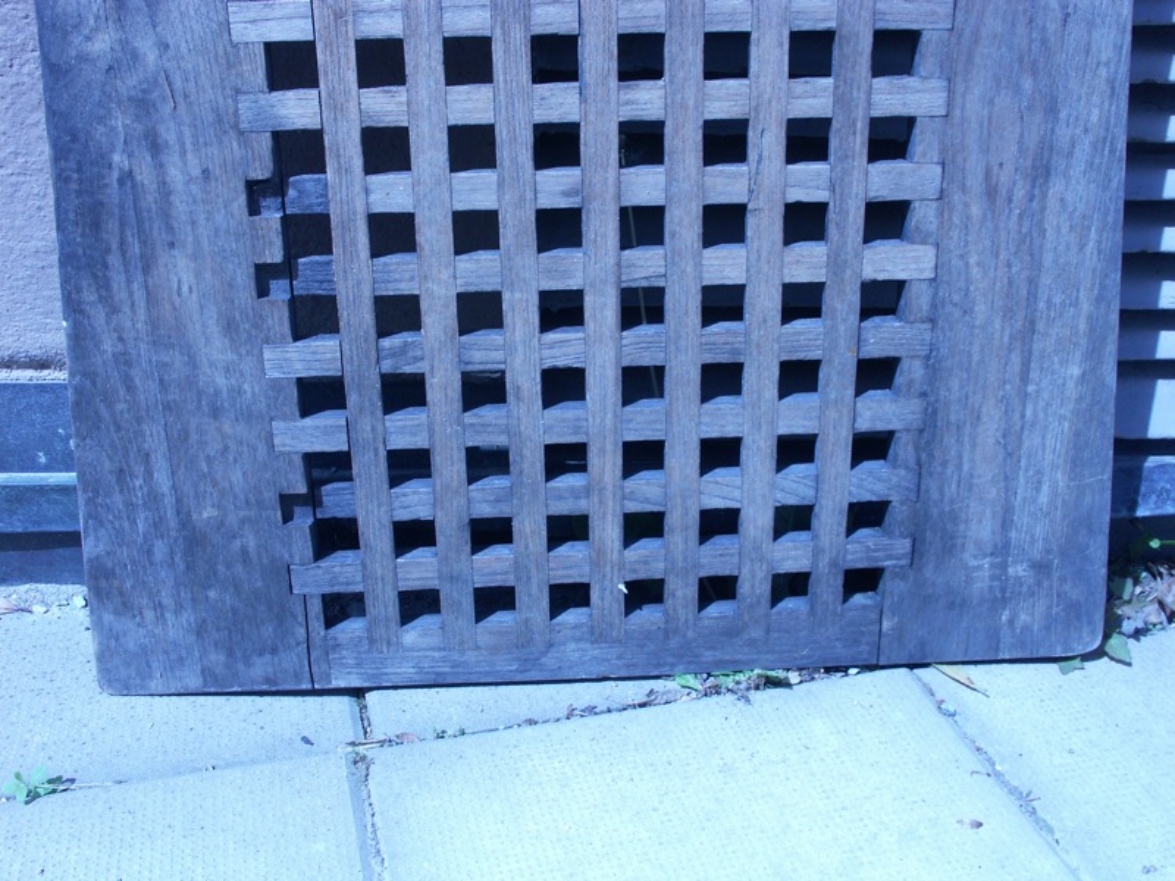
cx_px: 588
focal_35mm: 35
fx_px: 1188
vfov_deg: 40.7
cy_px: 440
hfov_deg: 52.6
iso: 100
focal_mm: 9.11
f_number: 7.1
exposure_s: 1/400
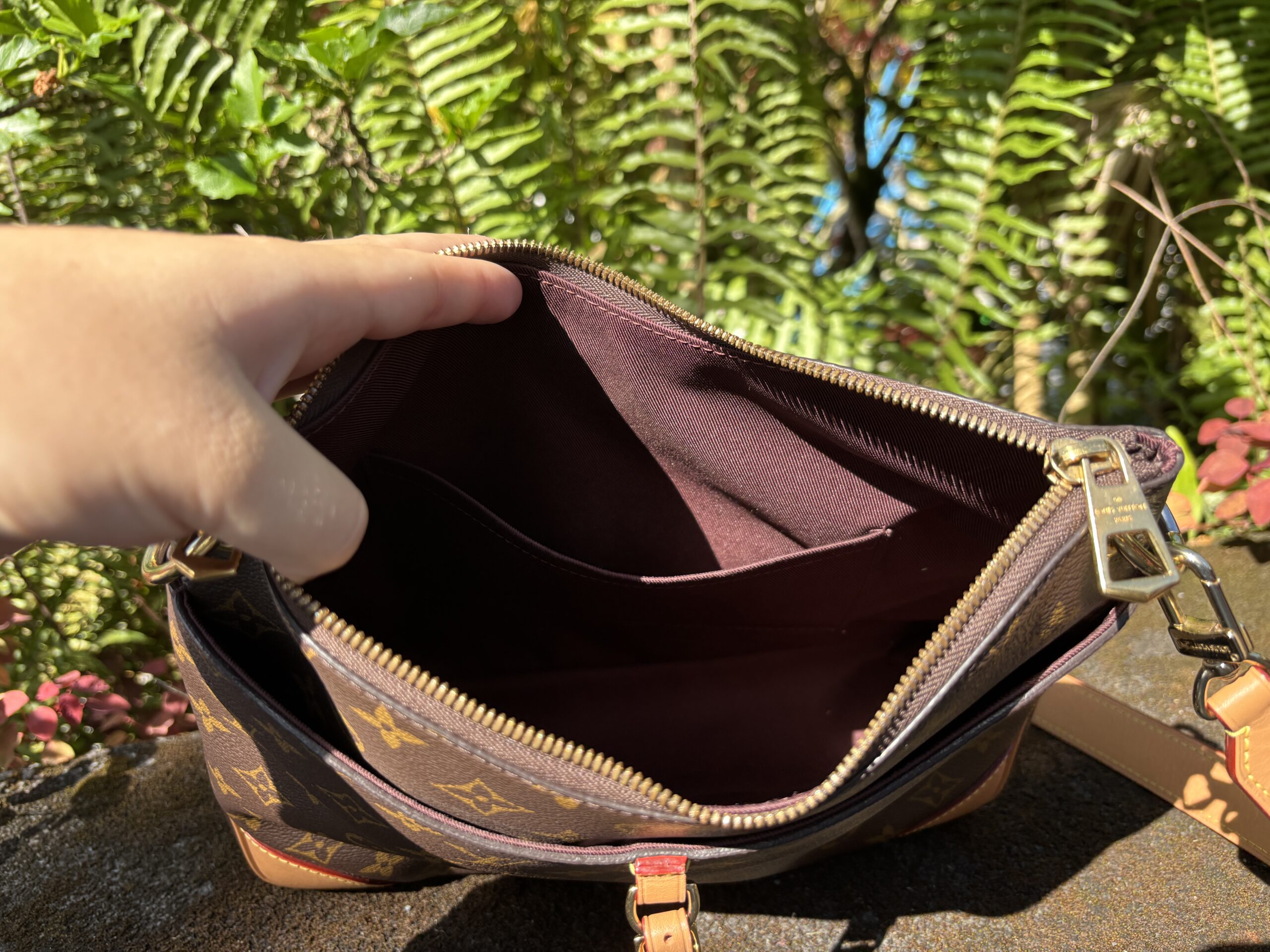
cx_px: 635
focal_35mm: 26
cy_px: 476
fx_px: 954
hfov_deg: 67.3
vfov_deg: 53.1
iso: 50
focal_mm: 5.96
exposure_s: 1/517
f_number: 1.6
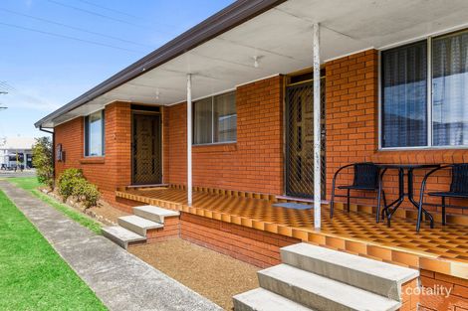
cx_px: 234
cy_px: 156
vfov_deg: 63.2
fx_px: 253
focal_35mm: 20
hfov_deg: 85.4
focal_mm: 13
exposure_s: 1/125
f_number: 8
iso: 200
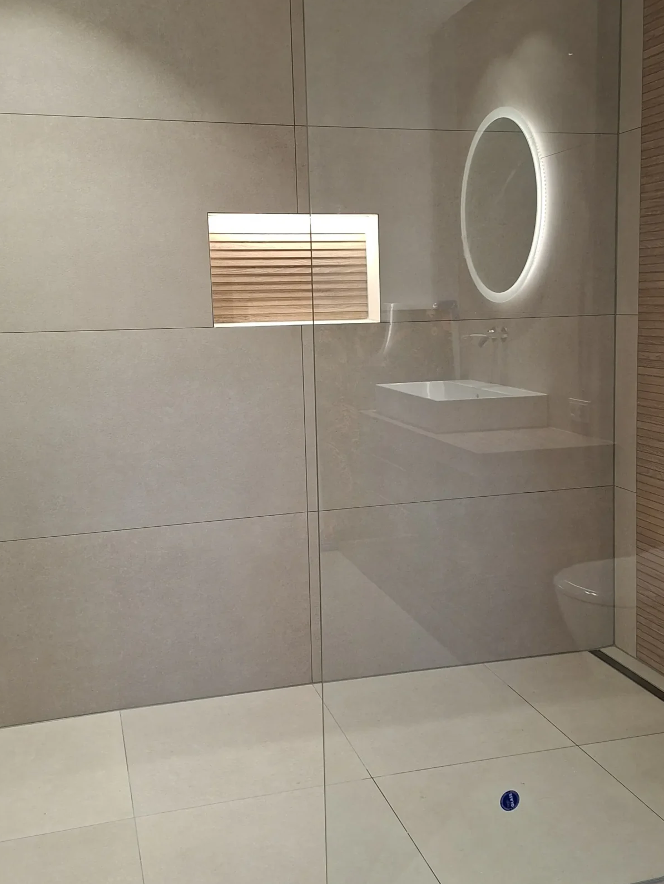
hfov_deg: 38.6
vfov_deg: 50.1
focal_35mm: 37
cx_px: 376
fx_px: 946
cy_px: 415
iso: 250
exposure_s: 1/100
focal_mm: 5.54
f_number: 1.8
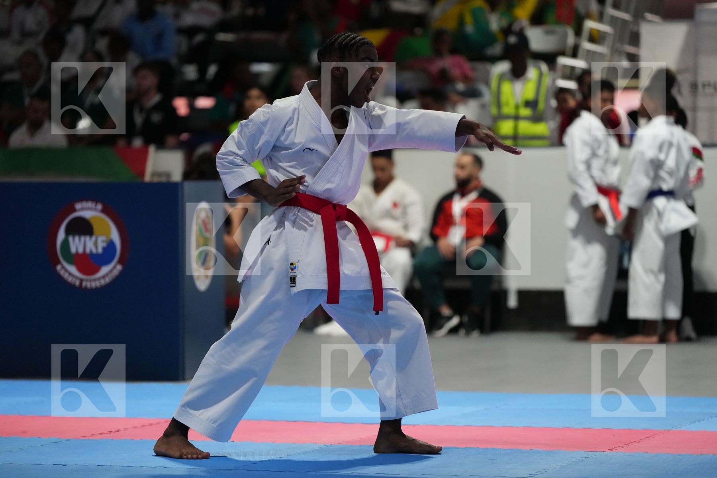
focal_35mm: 145
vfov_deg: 9.5
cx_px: 358
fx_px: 2888
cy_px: 239
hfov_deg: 14.2
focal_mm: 145
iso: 4000
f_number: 2.8
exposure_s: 1/500
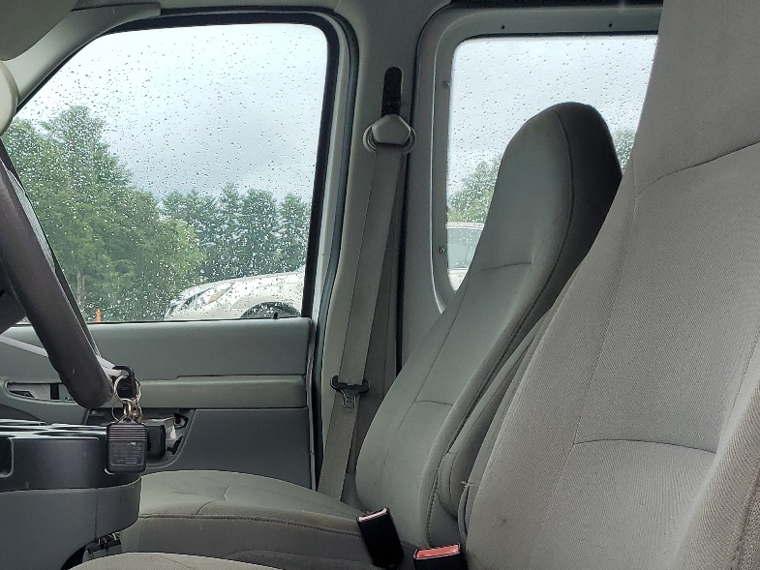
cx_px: 135
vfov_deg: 26.8
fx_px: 1164
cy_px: 485
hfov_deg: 34.8
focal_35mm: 53
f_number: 1.5
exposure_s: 1/833
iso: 50
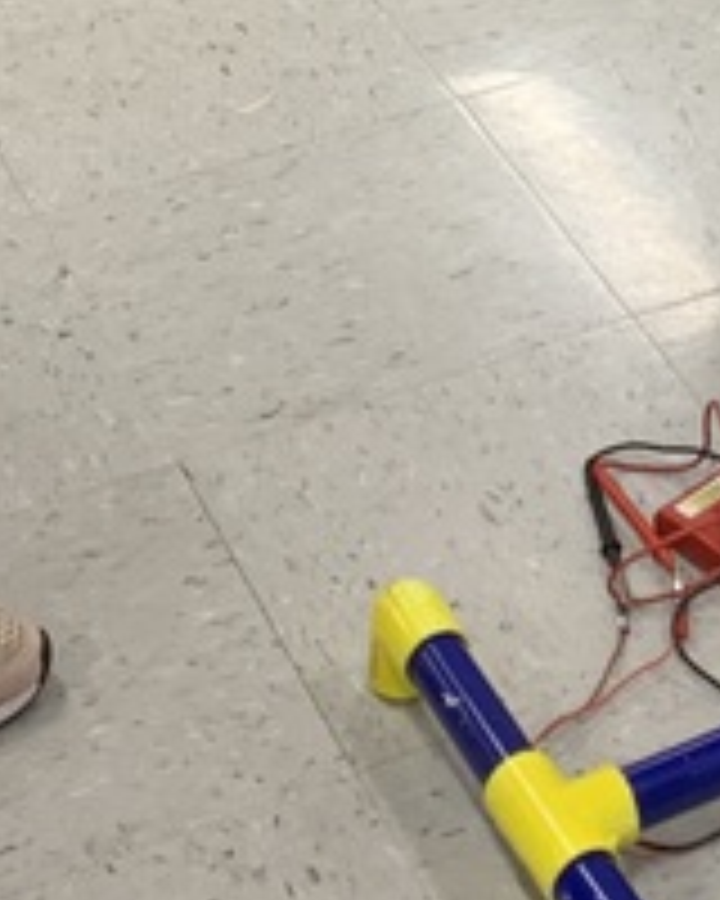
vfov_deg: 14.0
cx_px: 963
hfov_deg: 11.5
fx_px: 3463
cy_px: -410
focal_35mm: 130
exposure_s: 1/50
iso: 80
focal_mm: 4.25
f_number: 1.8
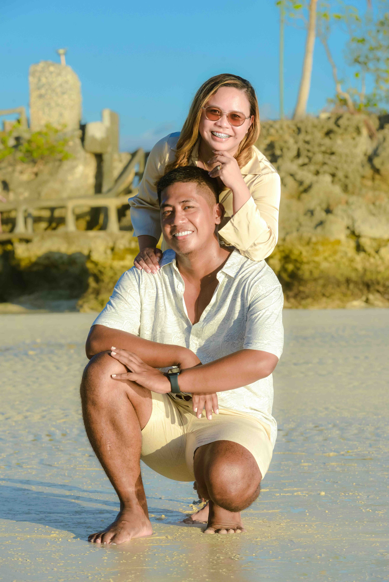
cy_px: 291
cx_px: 194
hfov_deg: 9.8
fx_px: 2267
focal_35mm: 140
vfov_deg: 14.6
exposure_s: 1/800
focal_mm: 140
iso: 500
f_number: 7.1
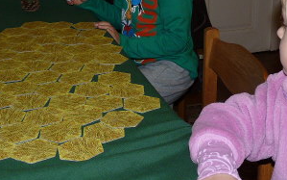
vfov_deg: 19.0
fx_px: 532
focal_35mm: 68
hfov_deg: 30.2
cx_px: 159
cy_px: 44
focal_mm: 4.8
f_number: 2.8
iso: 100
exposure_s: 1/30
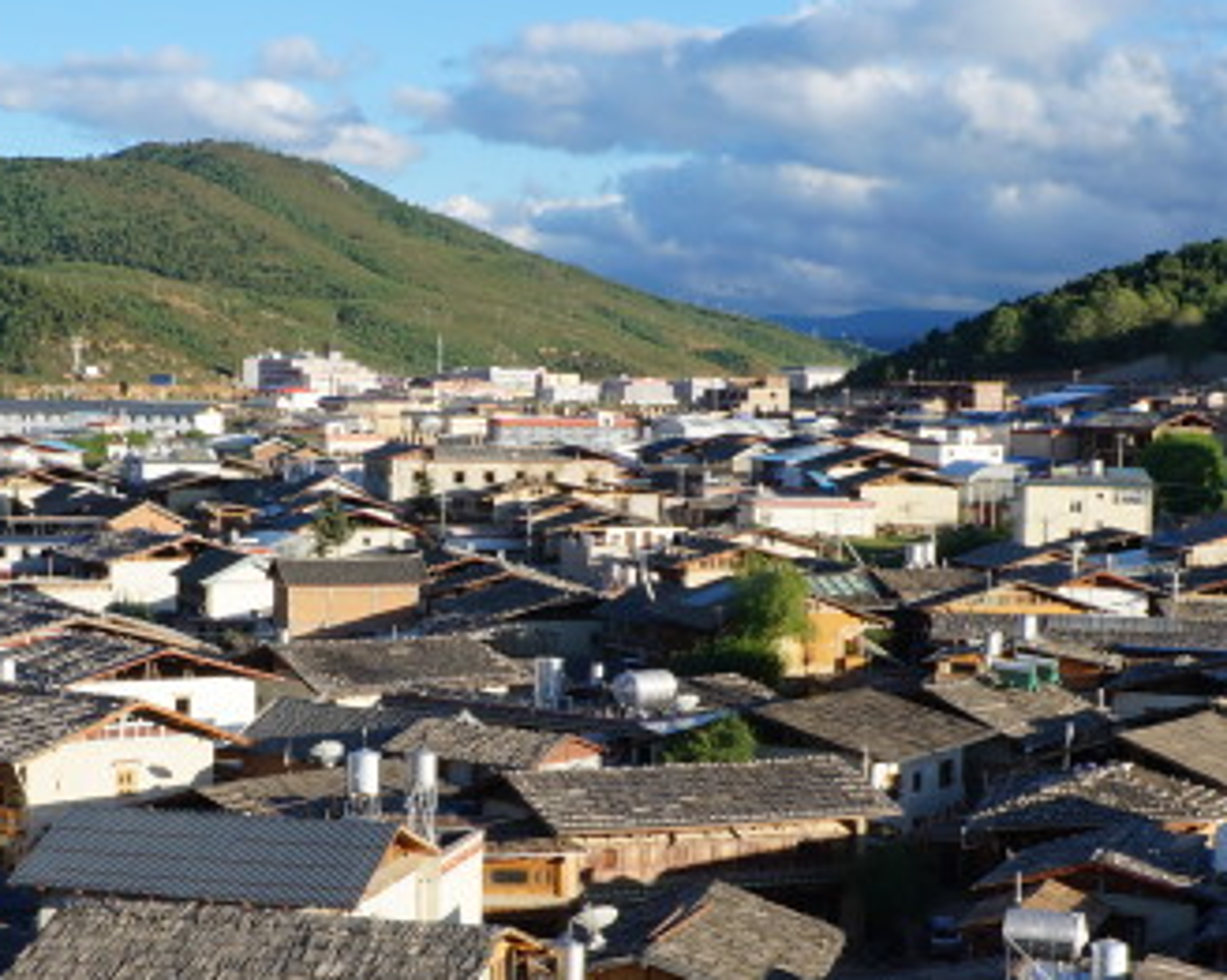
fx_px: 2867
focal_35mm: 79
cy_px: 688
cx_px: 363
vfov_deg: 19.3
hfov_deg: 24.0
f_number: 13
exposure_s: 1/160
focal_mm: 18
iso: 200
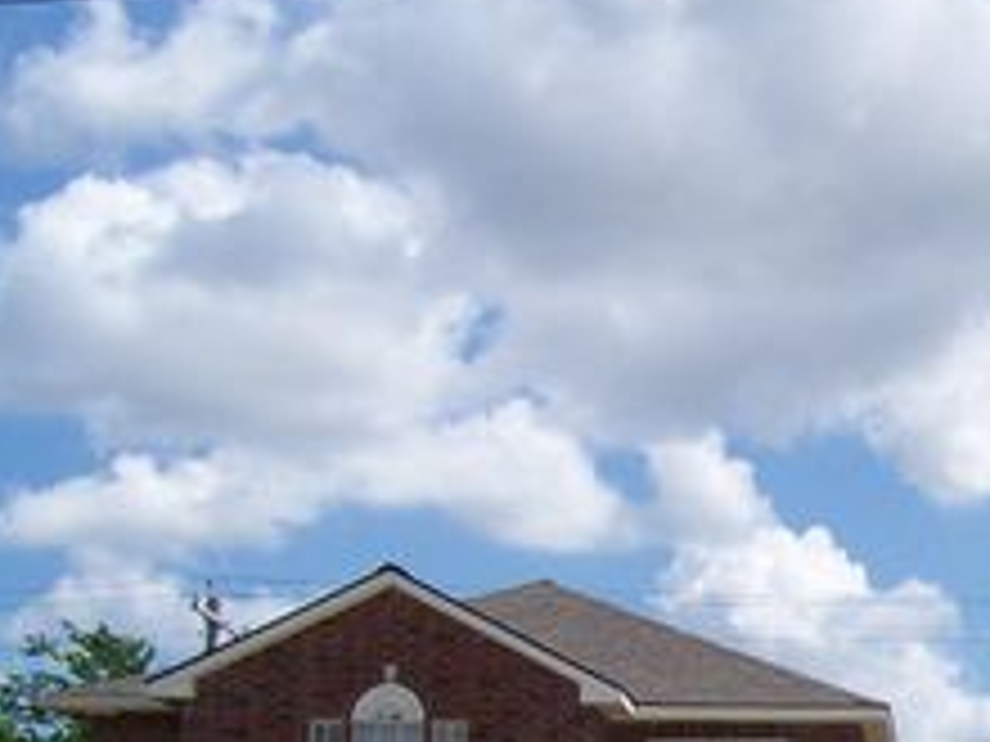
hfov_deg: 22.4
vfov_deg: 17.6
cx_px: 1107
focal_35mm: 82
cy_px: 704
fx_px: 2345
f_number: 4
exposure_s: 1/800
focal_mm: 5.85
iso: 64
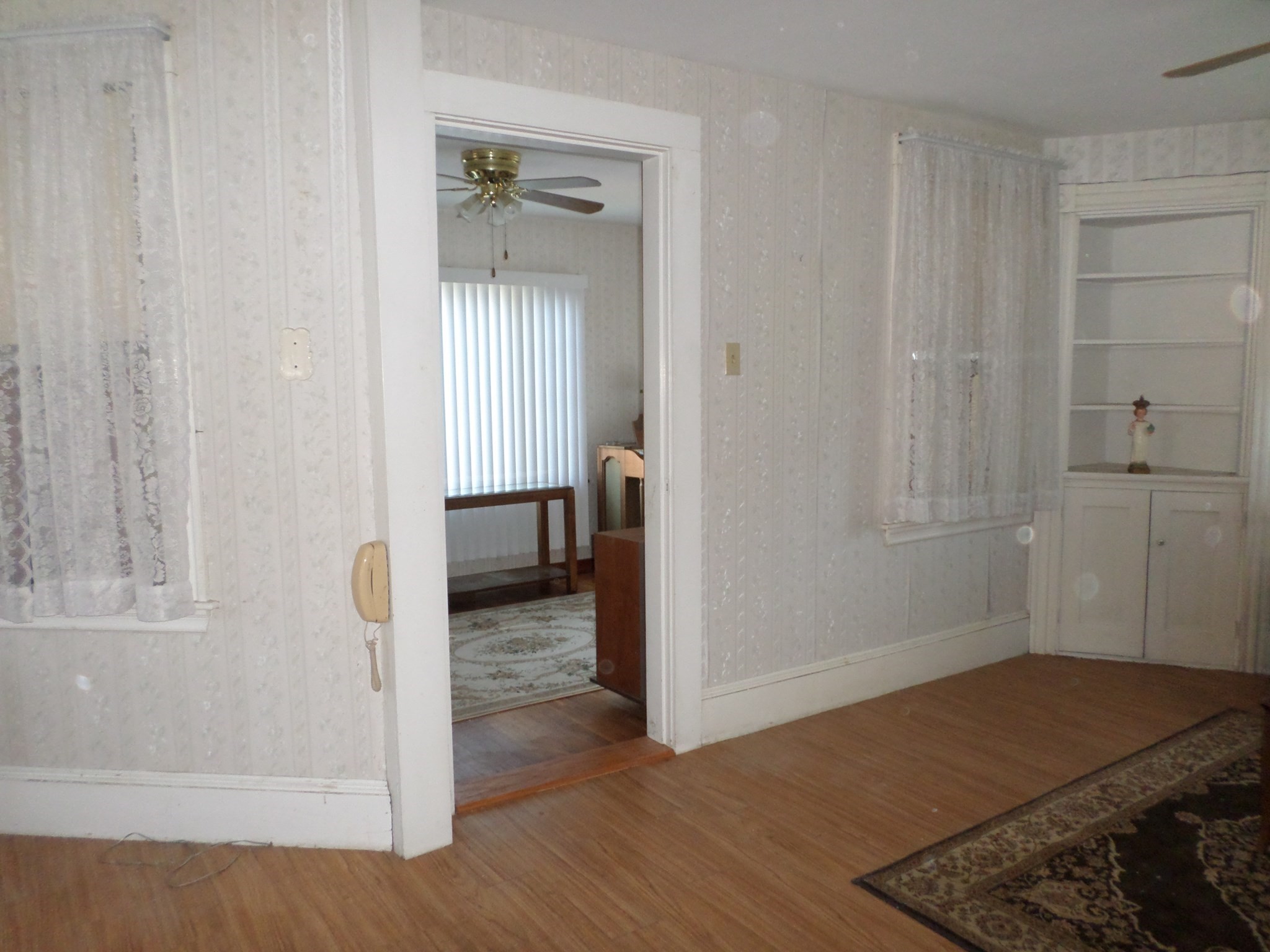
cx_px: 635
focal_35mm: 25
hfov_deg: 69.4
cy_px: 476
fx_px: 917
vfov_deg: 54.9
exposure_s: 1/30
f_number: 2.5
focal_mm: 4.5
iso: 240
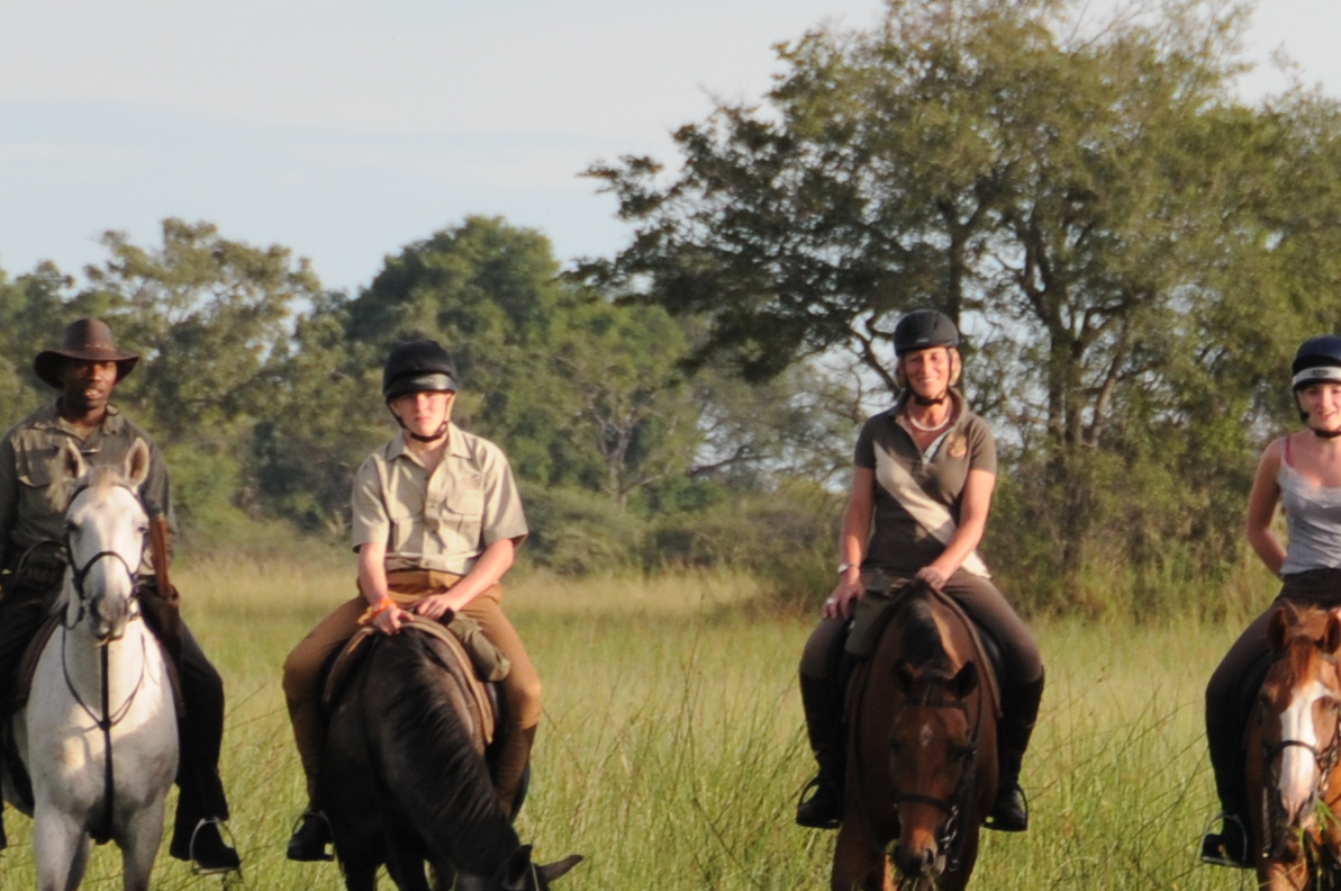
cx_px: 1769
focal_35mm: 809
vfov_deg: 1.7
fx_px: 30094
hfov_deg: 2.5
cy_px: 740
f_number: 8
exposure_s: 1/250
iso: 200
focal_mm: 150
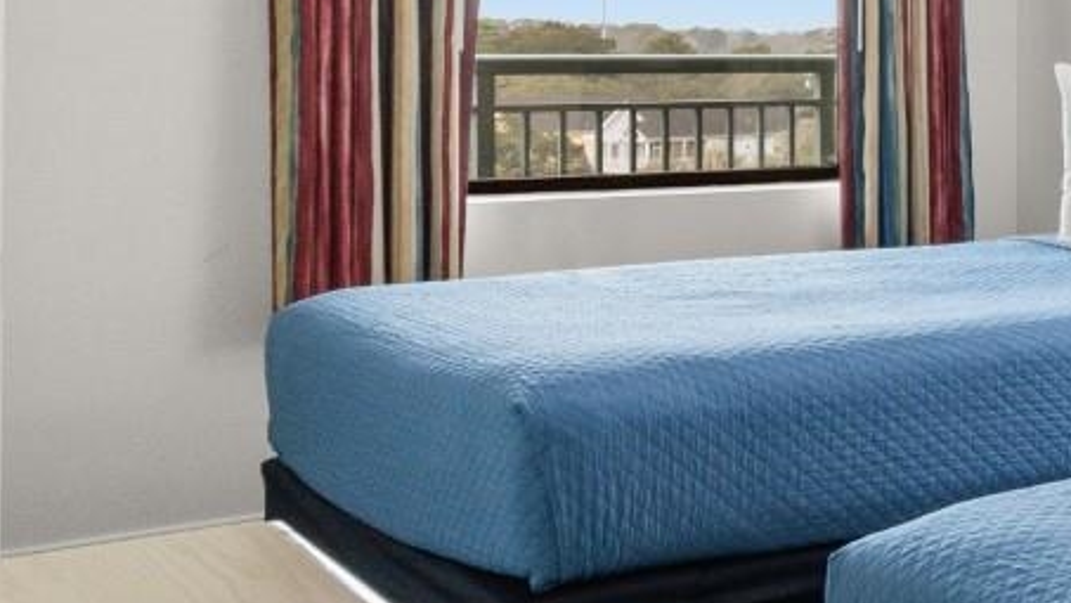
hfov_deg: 25.6
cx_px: 1627
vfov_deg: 19.6
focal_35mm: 60
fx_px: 1704
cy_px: 26
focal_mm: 11
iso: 100
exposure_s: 2
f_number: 4.8
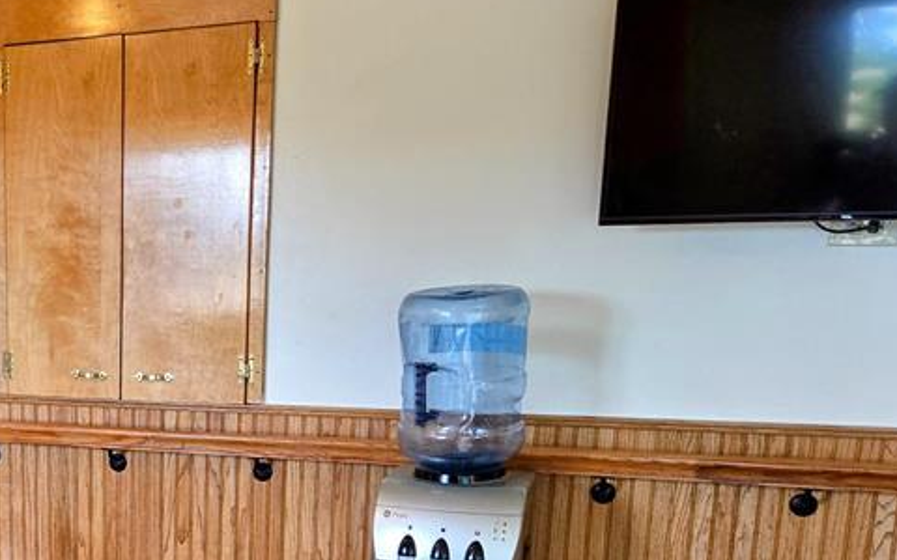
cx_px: 56
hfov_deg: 36.0
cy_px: 517
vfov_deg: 24.1
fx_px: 1271
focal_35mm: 52
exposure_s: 1/120
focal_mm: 5.4
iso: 200
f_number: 1.8
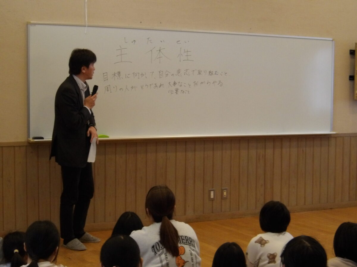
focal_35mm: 70
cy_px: 134
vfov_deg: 21.0
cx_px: 178
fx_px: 722
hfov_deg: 27.8
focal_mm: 12.5
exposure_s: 1/60
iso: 800
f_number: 4.9
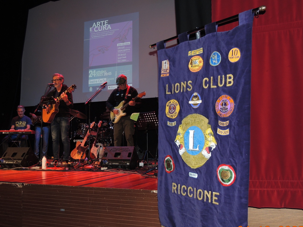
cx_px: 138
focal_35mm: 36
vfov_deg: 39.6
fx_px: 315
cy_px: 123
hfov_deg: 51.3
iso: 200
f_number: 3.1
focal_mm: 5.3
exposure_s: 1/30
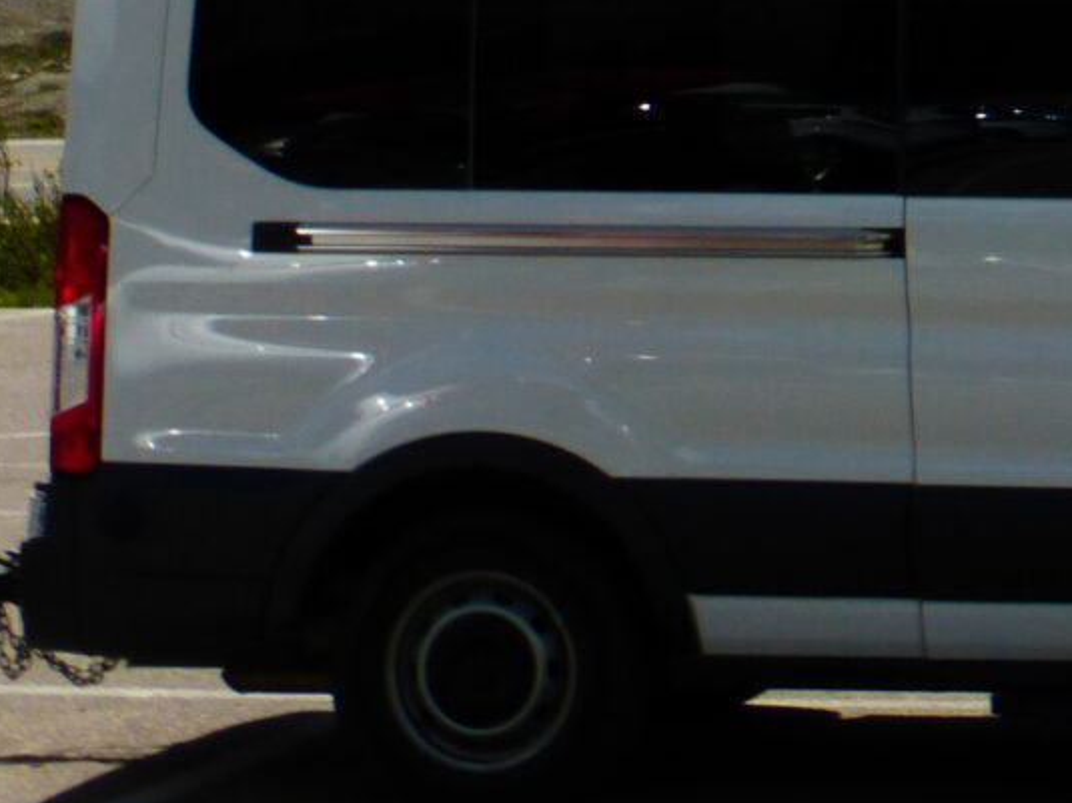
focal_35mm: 140
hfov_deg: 13.7
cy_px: -521
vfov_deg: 10.1
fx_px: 4335
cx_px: 1242
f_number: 3.9
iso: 100
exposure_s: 1/2000
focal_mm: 6.9
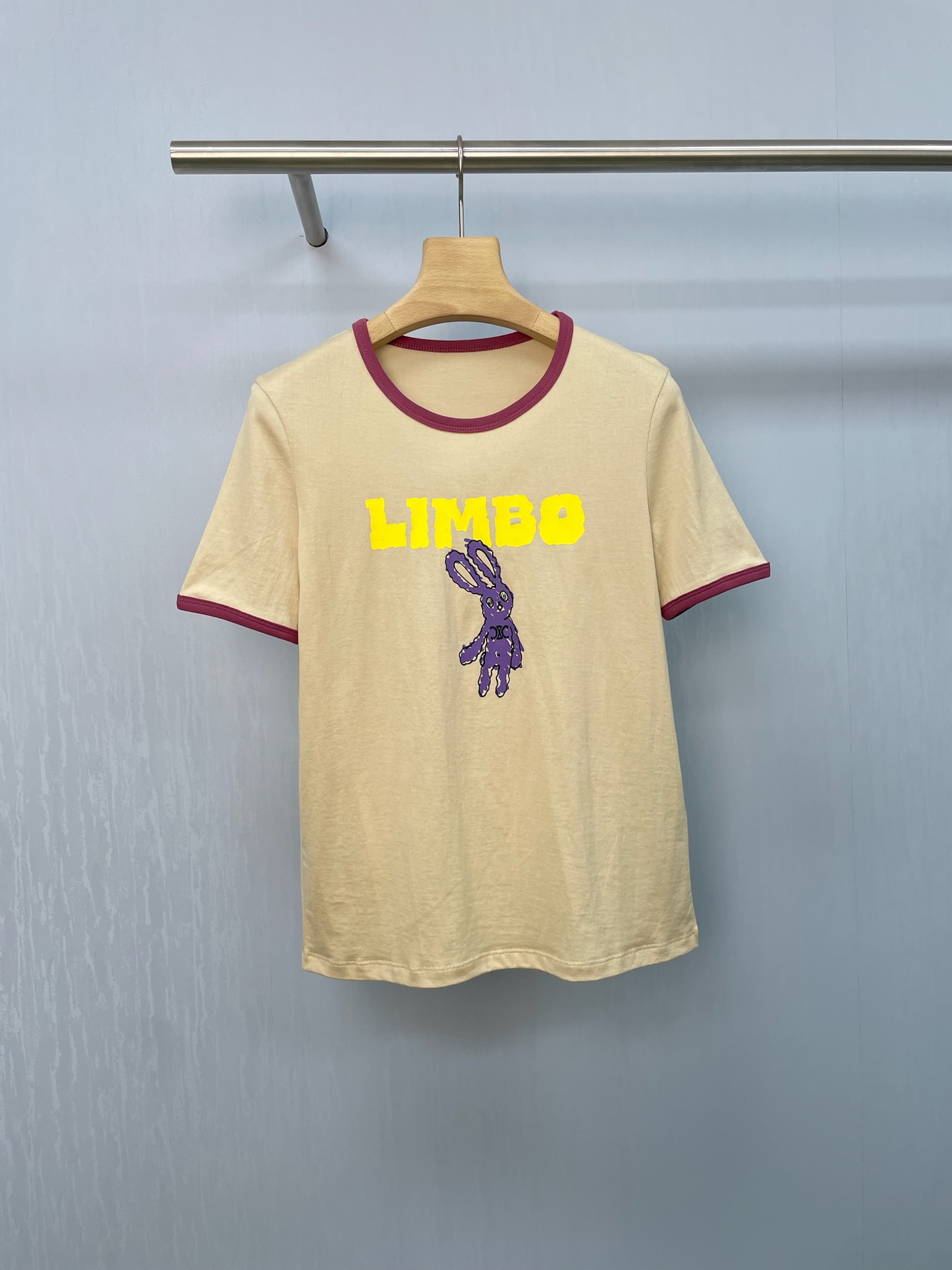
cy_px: 635
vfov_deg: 67.3
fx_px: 953
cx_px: 476
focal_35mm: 26
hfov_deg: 53.1
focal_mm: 4.2
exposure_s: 1/116
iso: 32
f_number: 1.6
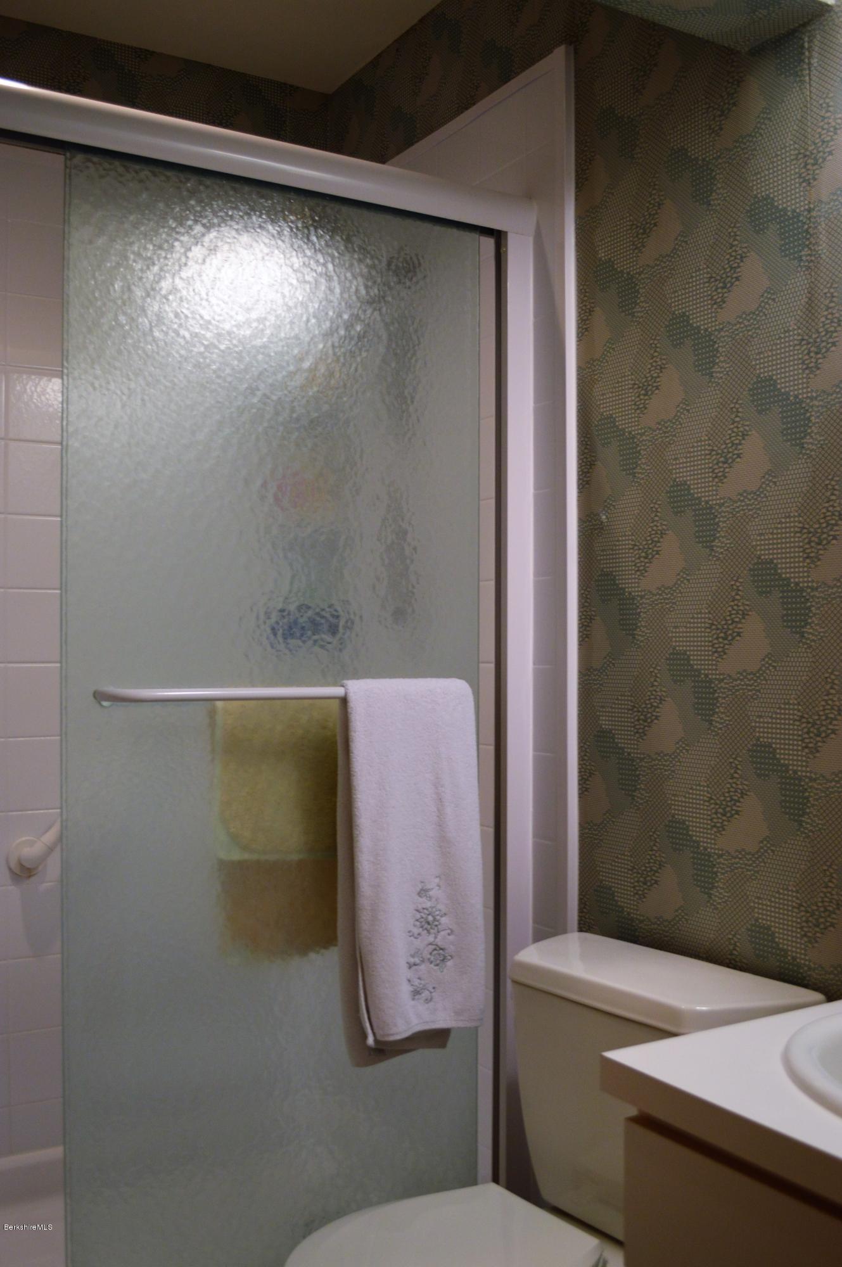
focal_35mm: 36
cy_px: 634
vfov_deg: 53.2
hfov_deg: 36.8
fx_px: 1266
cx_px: 421
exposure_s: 1/60
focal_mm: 24
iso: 400
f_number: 4
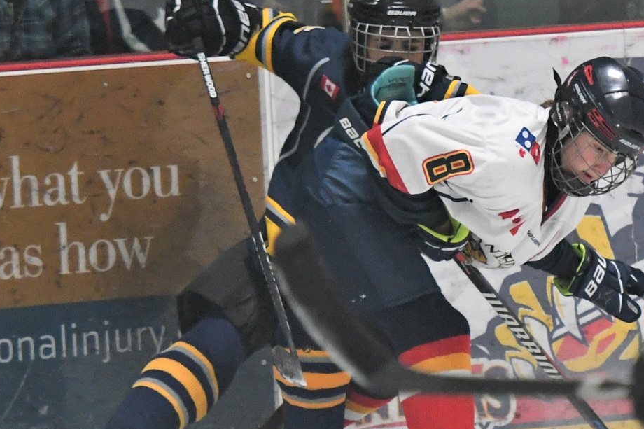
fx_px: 5021
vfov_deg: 4.9
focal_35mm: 281
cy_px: 285
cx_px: 471
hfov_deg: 7.3
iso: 3200
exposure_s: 1/1000
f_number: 2.8
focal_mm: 125
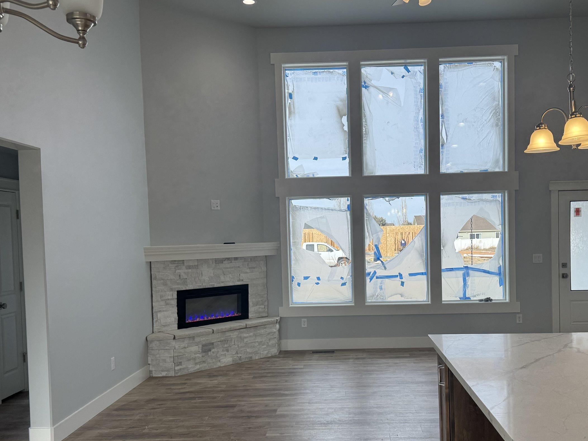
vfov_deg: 40.6
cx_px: 340
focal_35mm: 35
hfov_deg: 52.4
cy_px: 259
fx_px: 594
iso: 80
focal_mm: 6.76
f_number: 1.78
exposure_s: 1/604
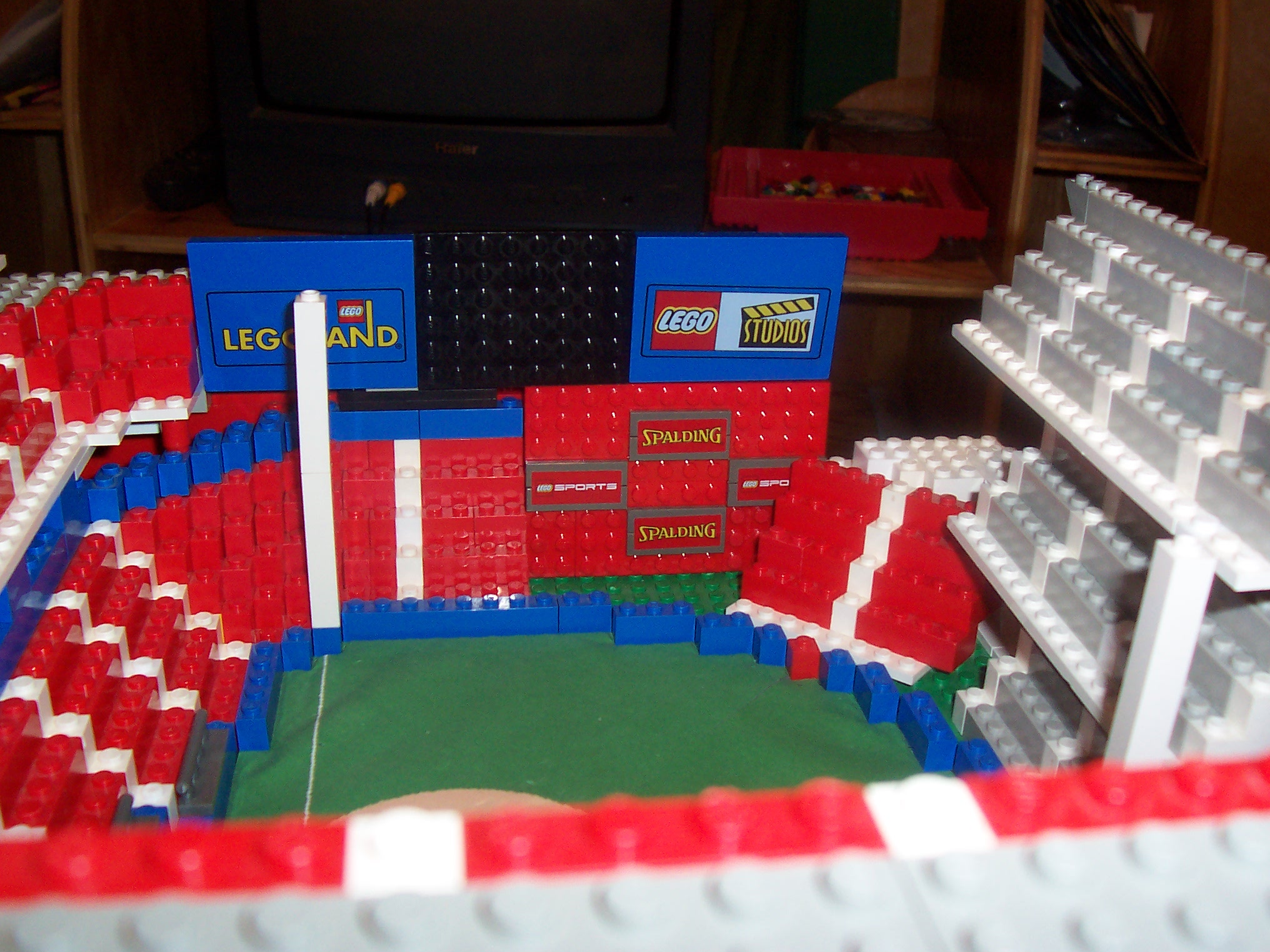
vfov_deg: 38.7
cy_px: 476
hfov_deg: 50.1
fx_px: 1357
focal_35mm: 37
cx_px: 635
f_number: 2.8
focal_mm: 5.6
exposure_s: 1/60
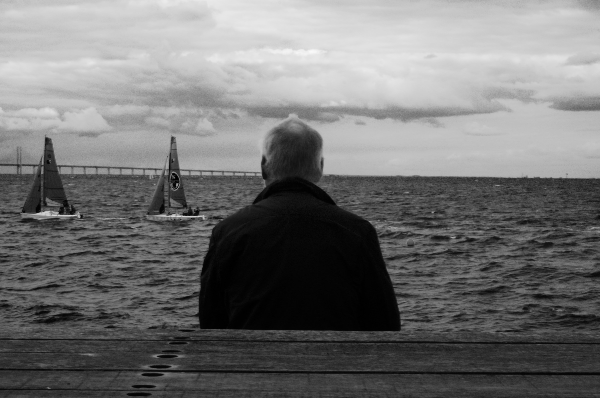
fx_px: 1248
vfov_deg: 18.1
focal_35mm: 75
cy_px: 199
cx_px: 300
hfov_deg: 27.0
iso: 100
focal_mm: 50
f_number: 22
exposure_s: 1/20
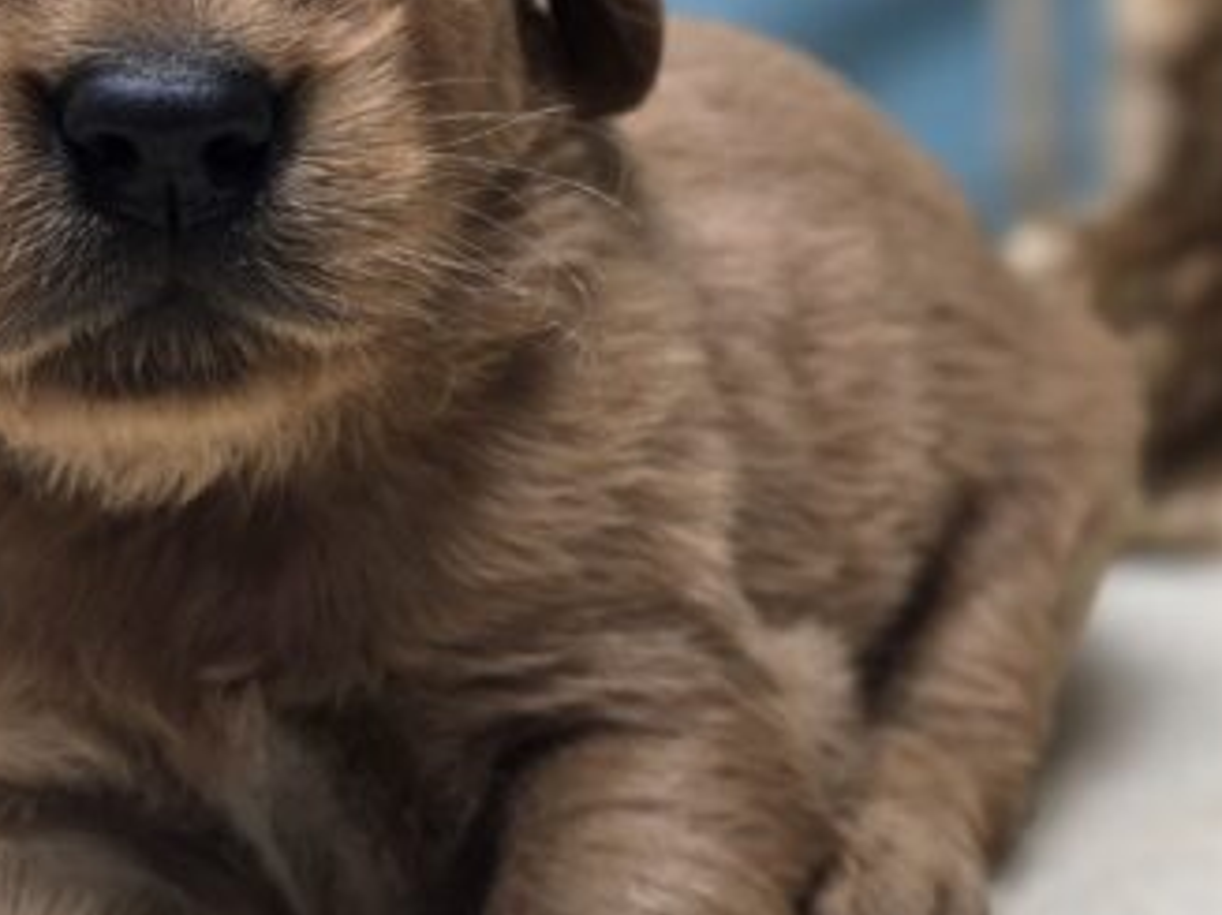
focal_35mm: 72
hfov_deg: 26.9
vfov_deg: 20.4
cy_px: 411
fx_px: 2541
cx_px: 426
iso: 64
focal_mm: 6.3
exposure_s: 1/120
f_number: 1.7
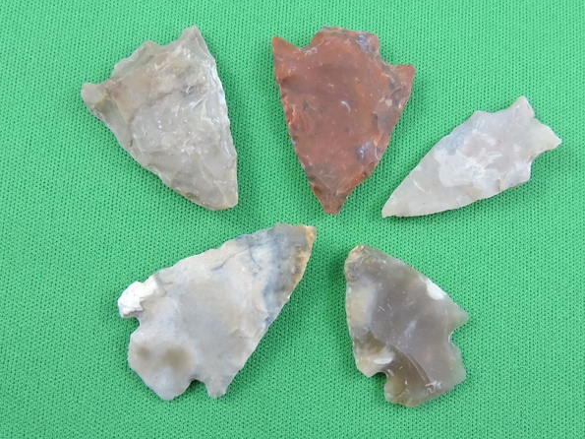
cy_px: 228
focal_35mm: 39
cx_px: 317
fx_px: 659
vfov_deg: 36.8
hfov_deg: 47.8
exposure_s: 1/125
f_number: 3.5
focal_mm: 5.4
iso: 800
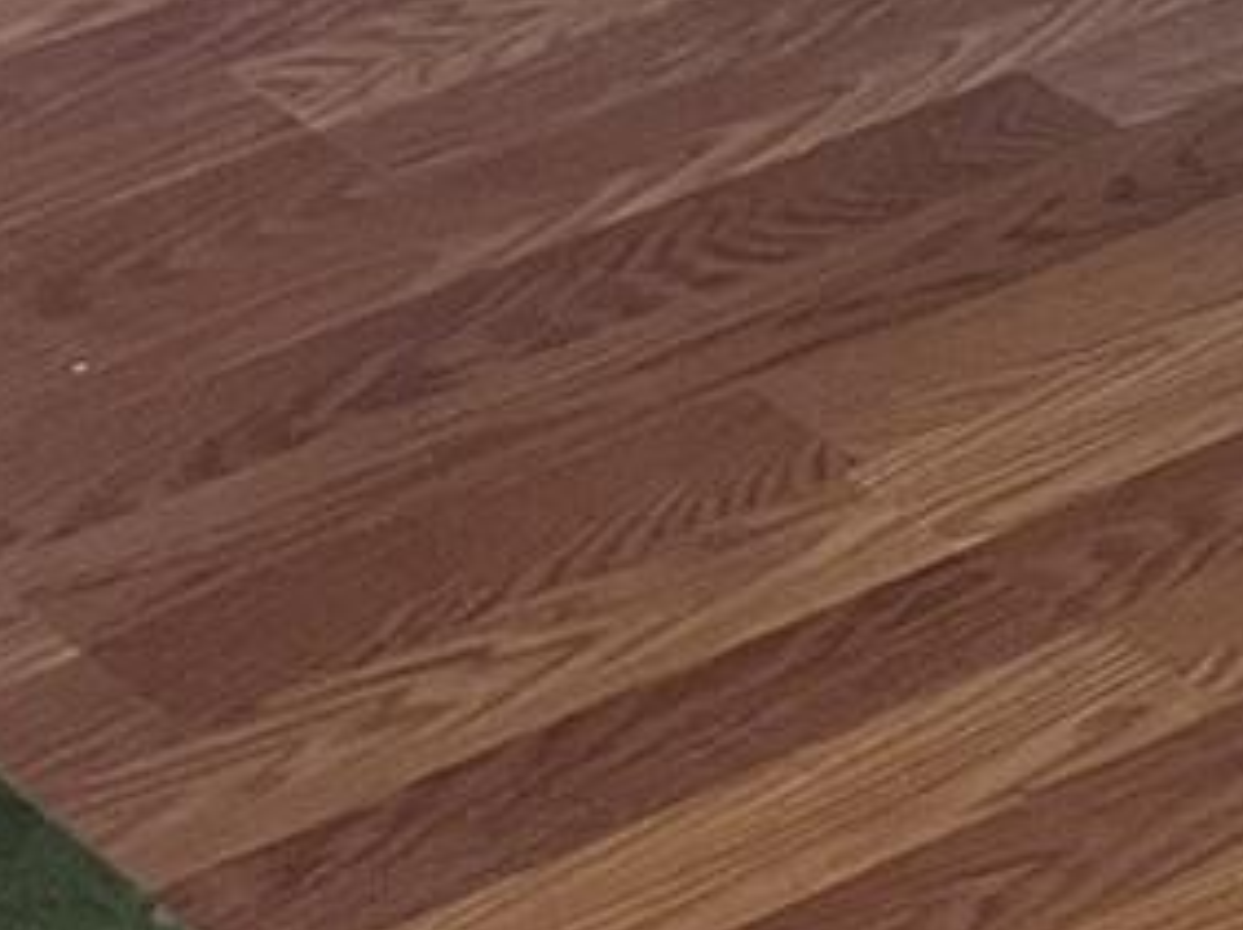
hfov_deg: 9.3
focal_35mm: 189
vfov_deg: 7.4
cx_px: 3077
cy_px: -1212
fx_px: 6781
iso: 125
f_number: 1.6
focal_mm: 4.2
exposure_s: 1/60
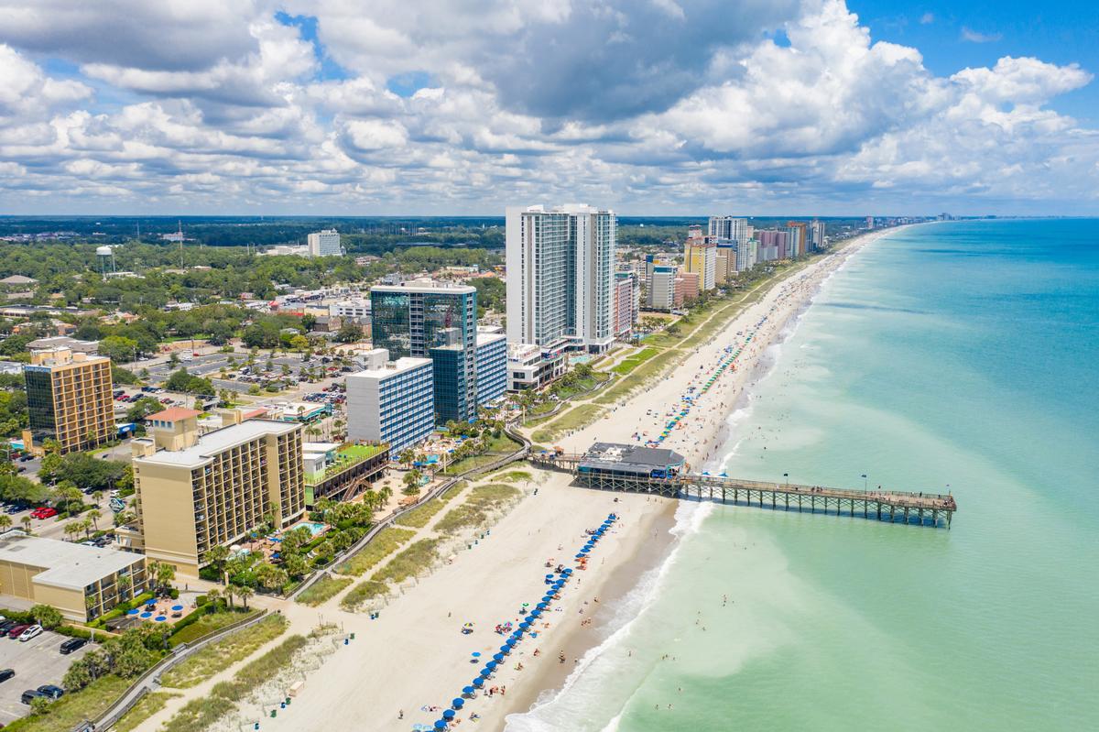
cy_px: 366
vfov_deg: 46.4
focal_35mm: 28
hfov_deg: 65.5
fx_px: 854
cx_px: 550
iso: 100
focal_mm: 10.3
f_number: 4.5
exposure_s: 1/60
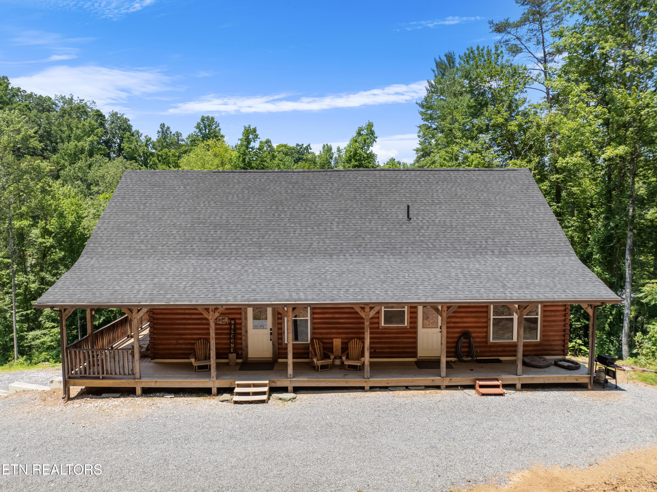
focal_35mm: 24
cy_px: 246
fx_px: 455
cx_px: 328
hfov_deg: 71.6
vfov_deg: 56.8
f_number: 2.8
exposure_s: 1/120
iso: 100
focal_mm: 12.29
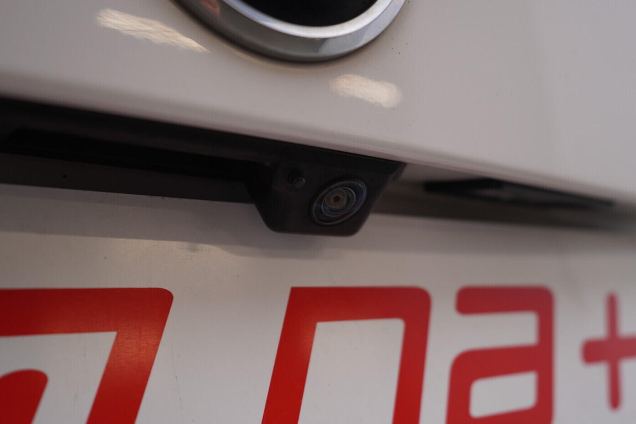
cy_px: 215
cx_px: 317
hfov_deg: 51.9
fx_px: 654
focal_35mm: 37
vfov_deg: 35.9
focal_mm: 24
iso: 125
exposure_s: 1/80
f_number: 4
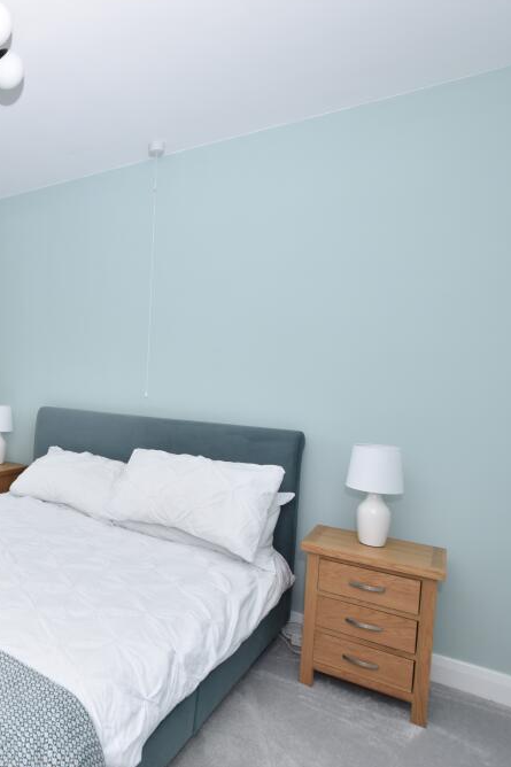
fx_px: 490
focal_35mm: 23
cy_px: 377
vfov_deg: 76.1
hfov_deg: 44.6
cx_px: -26
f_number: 5
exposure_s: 1/125
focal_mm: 10
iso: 100
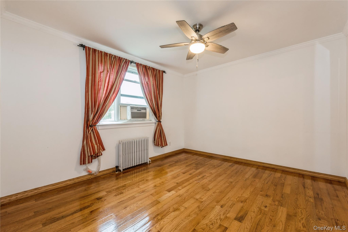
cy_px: 116
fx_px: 145
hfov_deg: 100.4
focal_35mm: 15
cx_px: 174
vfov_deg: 77.3
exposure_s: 1/5
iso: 400
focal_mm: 15
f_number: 11
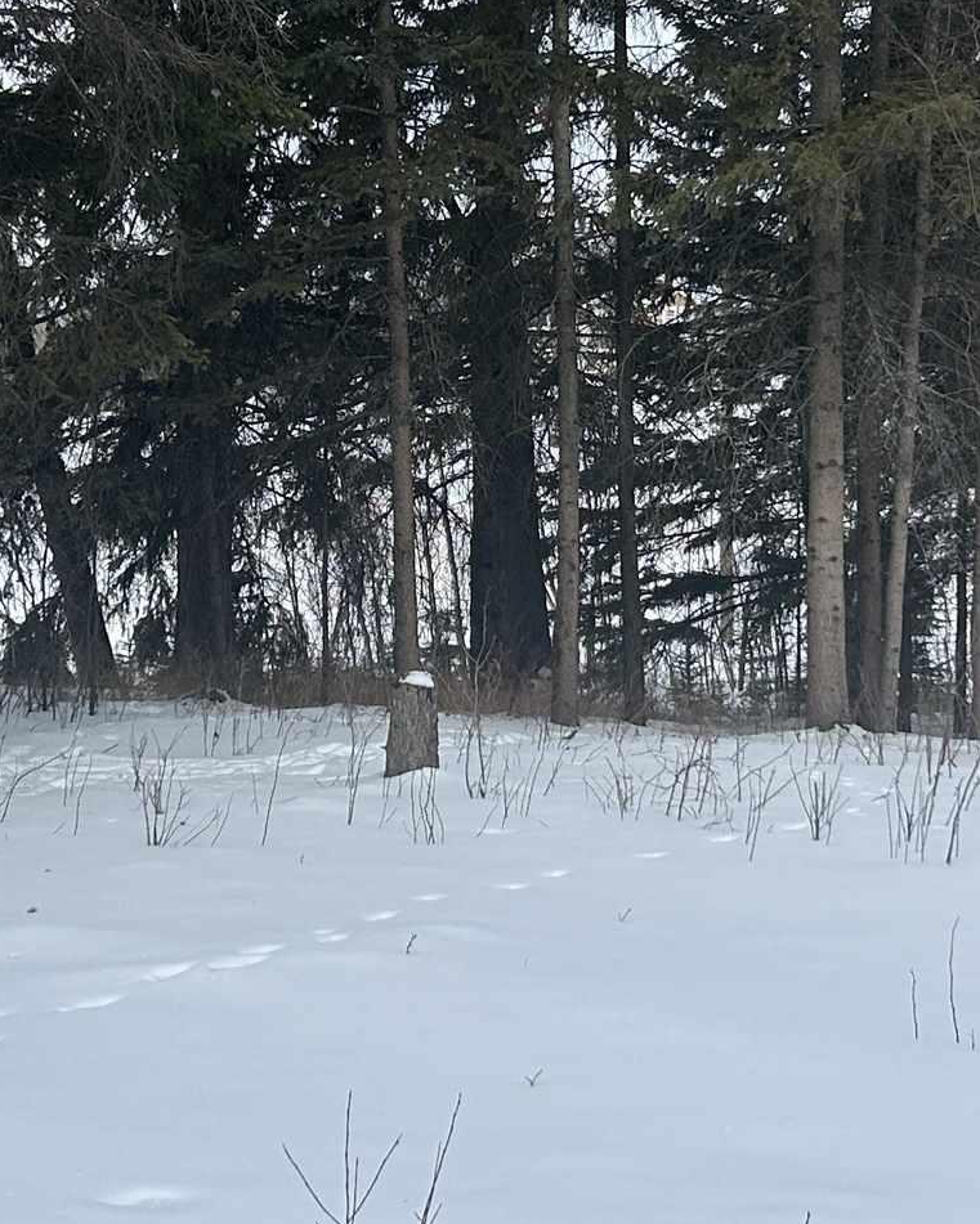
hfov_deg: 18.7
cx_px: 469
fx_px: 2972
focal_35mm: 82
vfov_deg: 23.3
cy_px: 570
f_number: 1.5
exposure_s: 1/3257
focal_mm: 5.7
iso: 50
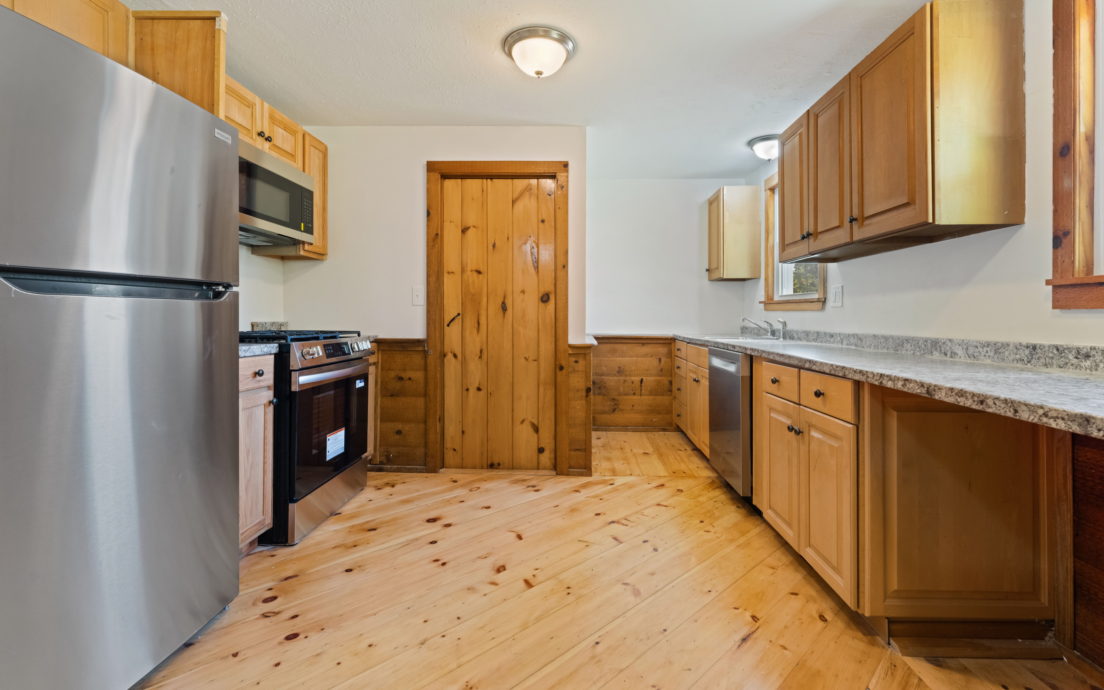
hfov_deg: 97.8
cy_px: 317
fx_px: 481
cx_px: 563
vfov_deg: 71.1
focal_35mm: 16
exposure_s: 1/5
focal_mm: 15
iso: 1600
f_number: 11
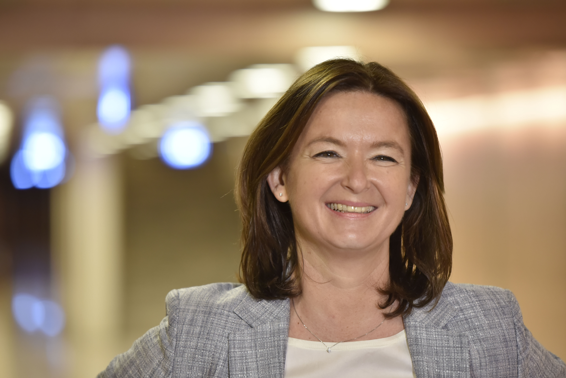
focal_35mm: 185
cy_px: 189
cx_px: 283
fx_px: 2910
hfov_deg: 11.1
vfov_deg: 7.4
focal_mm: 185
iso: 1250
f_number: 3.5
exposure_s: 1/125
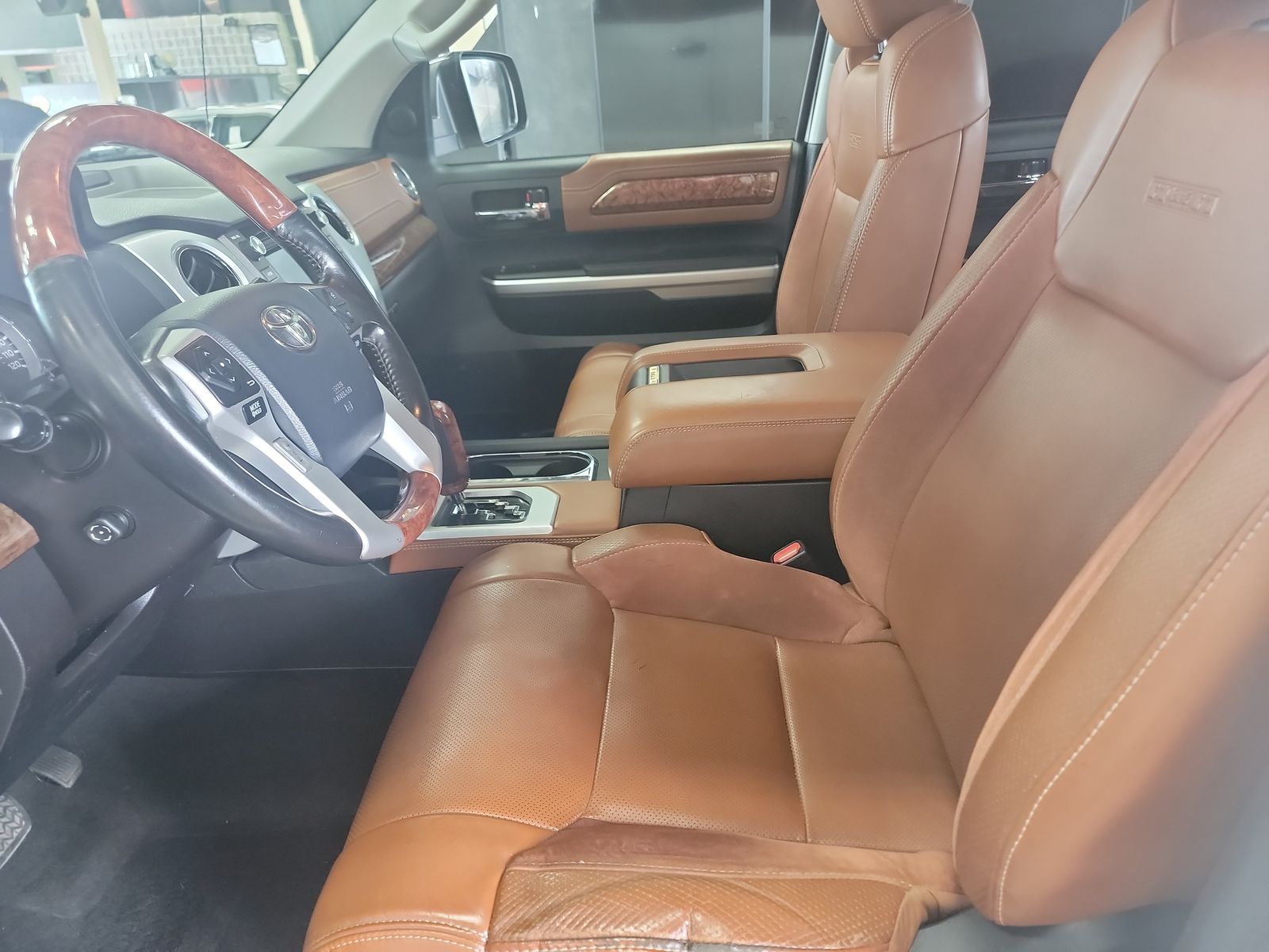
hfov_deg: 71.6
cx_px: 634
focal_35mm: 24
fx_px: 880
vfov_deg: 56.8
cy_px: 476
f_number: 1.8
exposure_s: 1/59
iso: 850
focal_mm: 6.7
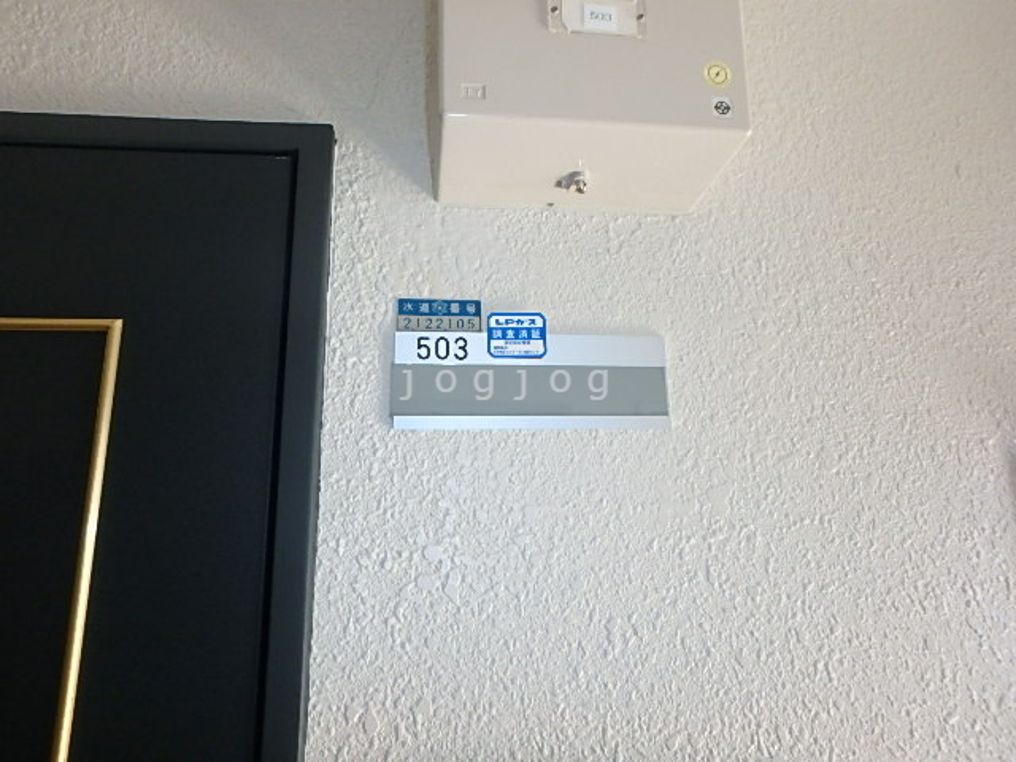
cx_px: 508
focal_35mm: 21
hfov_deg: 79.0
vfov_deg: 63.4
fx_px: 616
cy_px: 381
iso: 400
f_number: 3.5
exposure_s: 1/30
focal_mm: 3.7
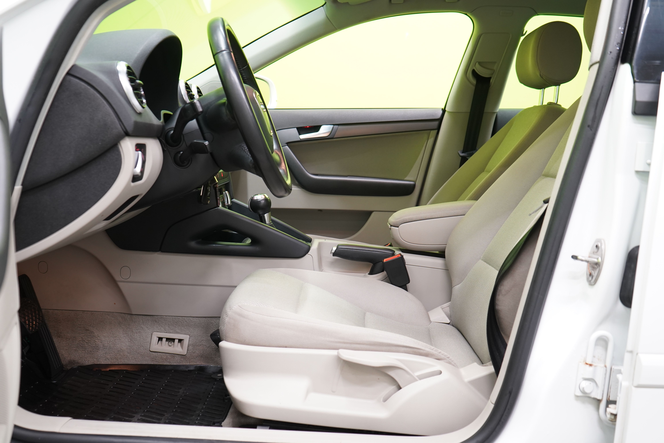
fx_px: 682
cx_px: 332
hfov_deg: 51.9
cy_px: 222
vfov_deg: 35.9
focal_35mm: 37
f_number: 5.6
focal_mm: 37
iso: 1250
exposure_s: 1/20
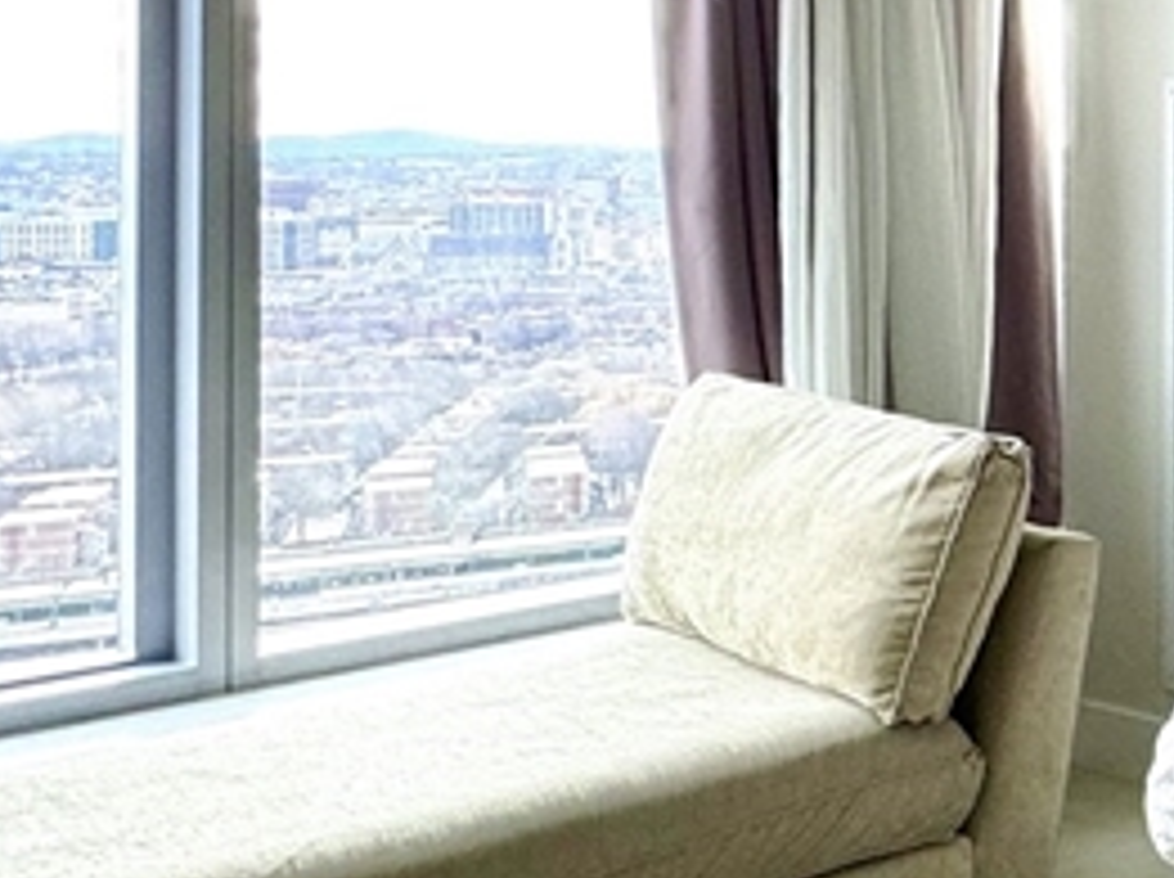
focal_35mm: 55
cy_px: 131
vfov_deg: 25.8
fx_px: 1863
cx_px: 2011
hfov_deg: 23.0
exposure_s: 1/100
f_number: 2.2
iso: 100
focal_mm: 2.22
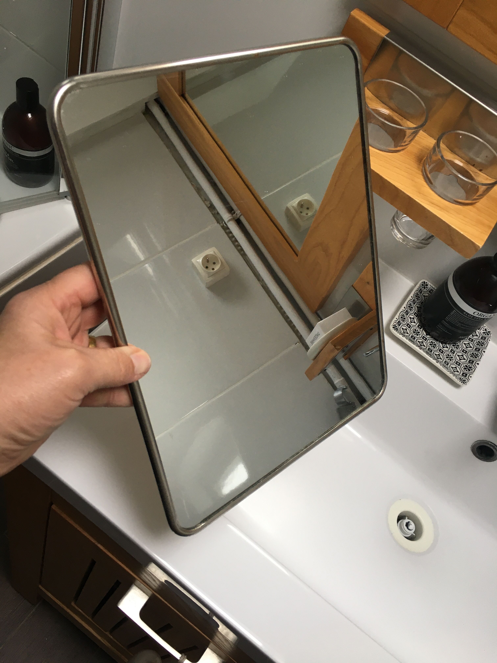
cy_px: 332
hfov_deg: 48.2
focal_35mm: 29
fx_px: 555
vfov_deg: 61.7
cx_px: 248
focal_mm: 4.15
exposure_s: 1/33
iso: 64
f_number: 2.2
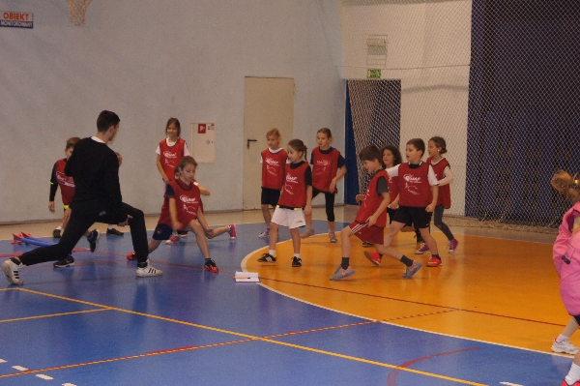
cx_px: 290
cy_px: 193
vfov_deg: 16.5
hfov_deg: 24.6
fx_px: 1328
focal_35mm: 82
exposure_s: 1/80
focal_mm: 55
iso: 800
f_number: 5.6
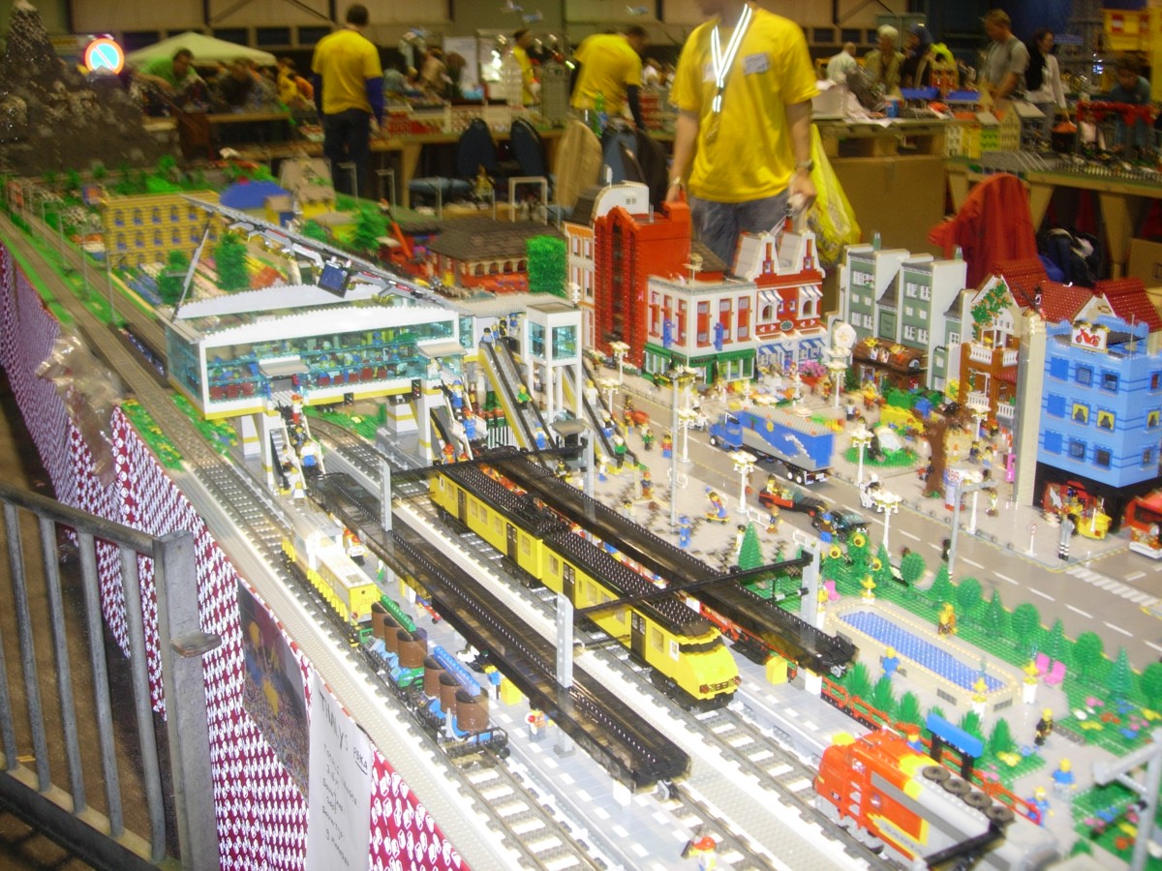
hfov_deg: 49.0
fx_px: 1276
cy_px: 436
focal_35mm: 38
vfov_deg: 37.7
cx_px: 581
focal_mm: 7.8
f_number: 2.8
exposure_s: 1/9.7
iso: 79
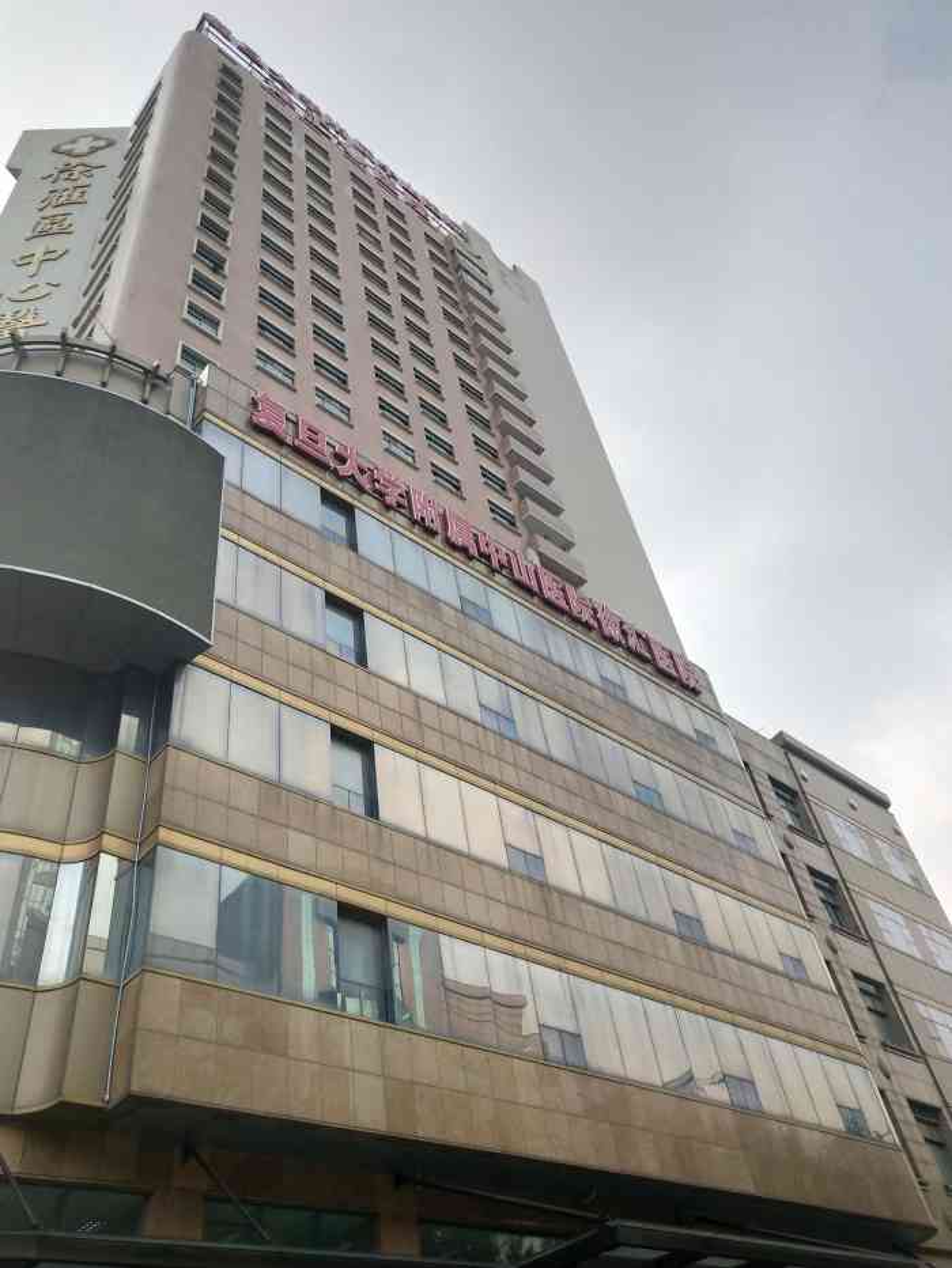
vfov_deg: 60.0
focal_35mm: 30
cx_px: 476
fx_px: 1100
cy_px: 634
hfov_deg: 46.8
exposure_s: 1/1429
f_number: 1.8
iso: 63
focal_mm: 3.95
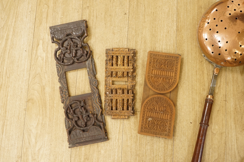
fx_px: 217
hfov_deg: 58.8
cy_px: 81
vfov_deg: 41.0
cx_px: 122
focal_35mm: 32
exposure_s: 1/50
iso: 2500
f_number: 7.1
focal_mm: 32
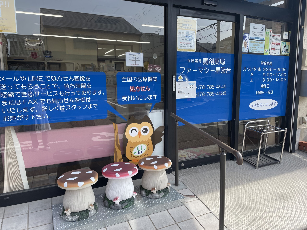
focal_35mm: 26
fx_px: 231
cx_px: 154
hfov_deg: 67.3
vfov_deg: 53.1
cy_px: 115
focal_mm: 4.2
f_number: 1.6
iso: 32
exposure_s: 1/855
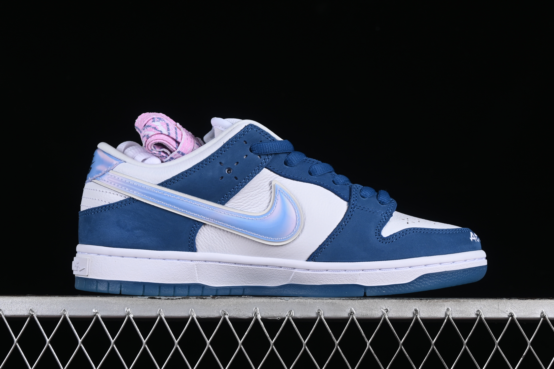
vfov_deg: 18.2
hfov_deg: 27.0
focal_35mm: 75
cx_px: 277
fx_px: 1154
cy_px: 184
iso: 160
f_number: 8
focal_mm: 50
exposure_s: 1/80
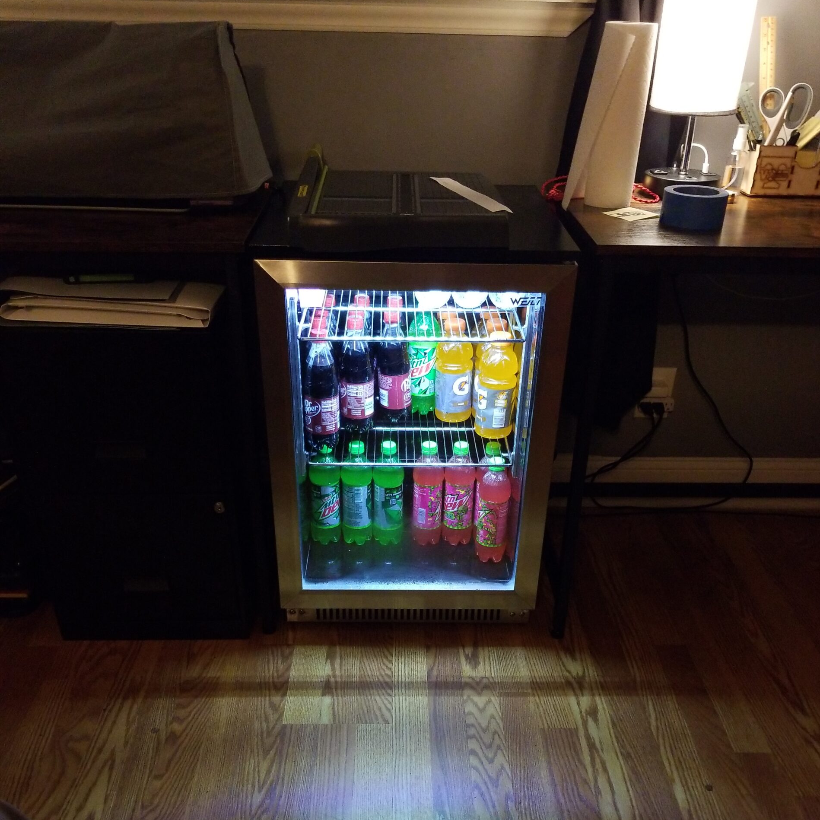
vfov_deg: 51.8
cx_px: 414
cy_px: 527
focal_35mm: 31
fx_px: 831
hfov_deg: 52.5
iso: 500
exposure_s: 1/24
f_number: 1.7
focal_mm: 4.3
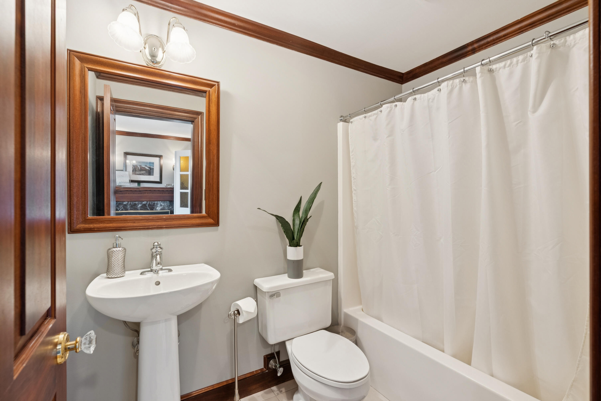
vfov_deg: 73.8
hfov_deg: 96.7
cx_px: 300
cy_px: 200
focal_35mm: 16
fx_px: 267
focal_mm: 16
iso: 320
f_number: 7.1
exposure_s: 1/3
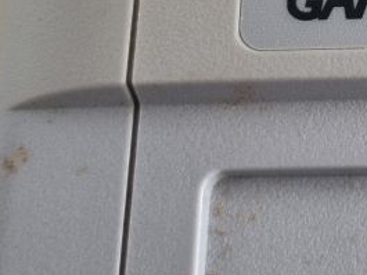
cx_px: 482
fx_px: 1039
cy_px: 23
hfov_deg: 18.6
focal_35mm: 98
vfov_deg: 14.9
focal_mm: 5.4
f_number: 1.8
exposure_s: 1/50
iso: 160
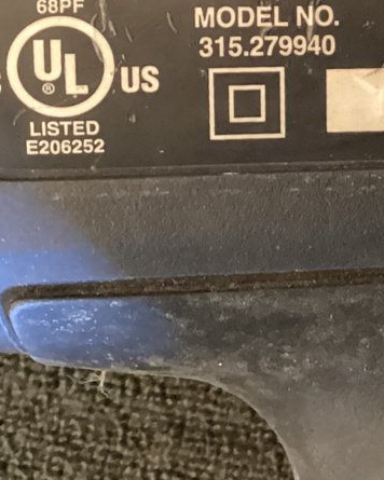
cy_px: -64
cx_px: 582
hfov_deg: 14.0
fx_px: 1463
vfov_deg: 17.9
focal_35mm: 103
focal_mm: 3.3
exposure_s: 1/20
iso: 640
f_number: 2.4
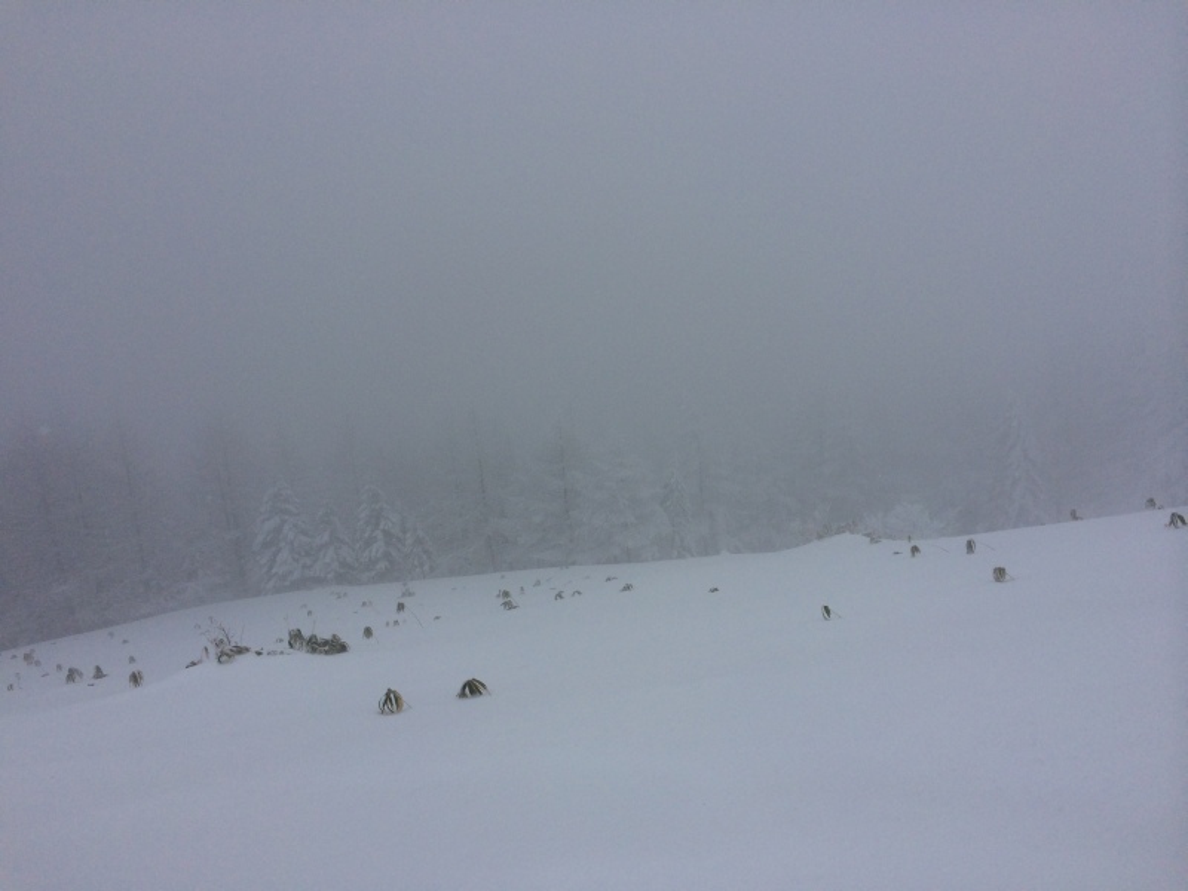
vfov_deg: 46.8
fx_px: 1030
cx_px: 594
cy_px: 446
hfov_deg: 60.0
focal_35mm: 30
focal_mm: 4.12
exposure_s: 1/1709
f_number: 2.2
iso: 32
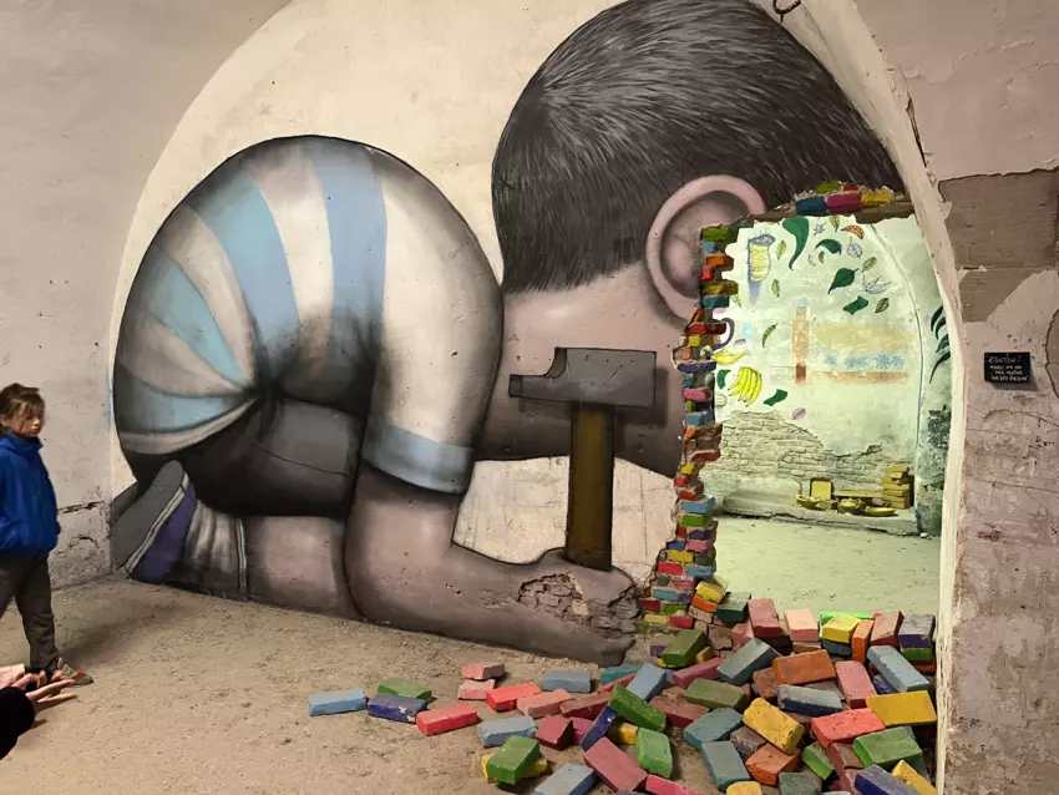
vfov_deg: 53.1
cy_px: 398
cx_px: 530
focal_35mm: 26
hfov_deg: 67.3
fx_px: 796
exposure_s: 1/50
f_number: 1.5
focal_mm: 5.7
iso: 400
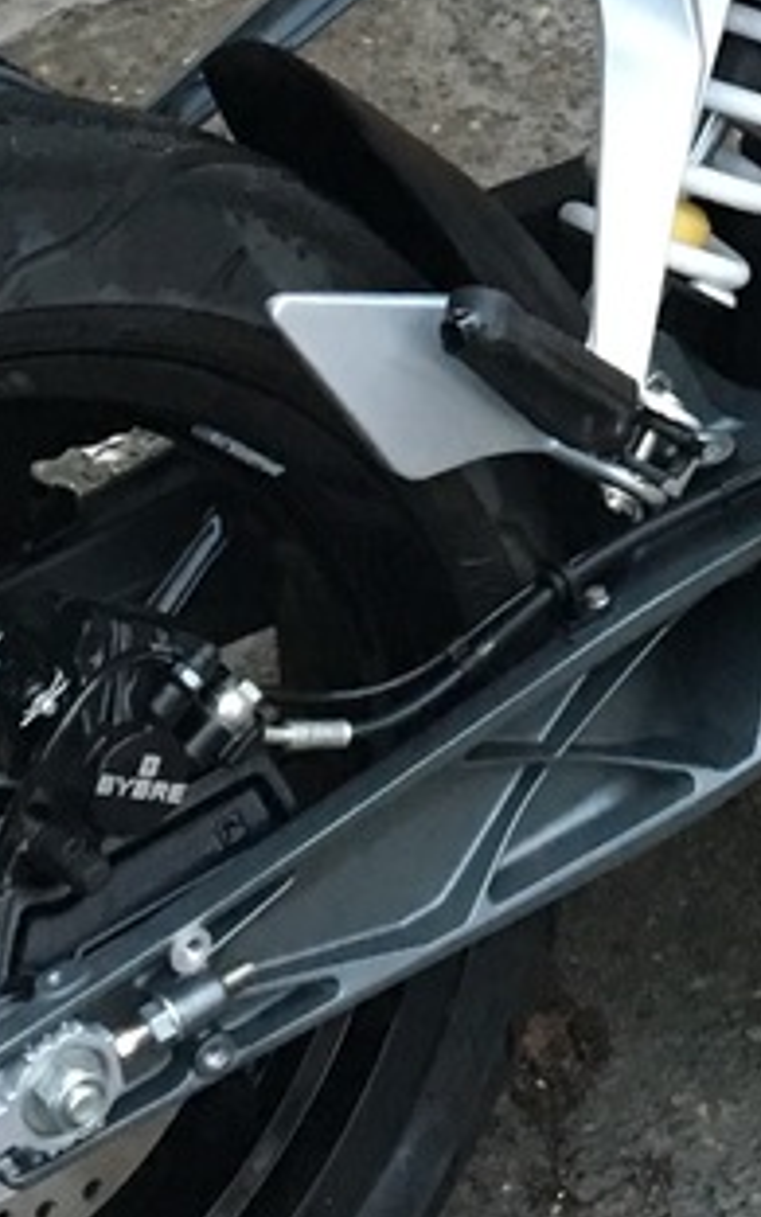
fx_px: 4181
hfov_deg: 10.3
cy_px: -187
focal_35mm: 126
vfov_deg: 16.0
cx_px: 784
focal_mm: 4.15
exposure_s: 1/20
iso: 200
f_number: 2.2
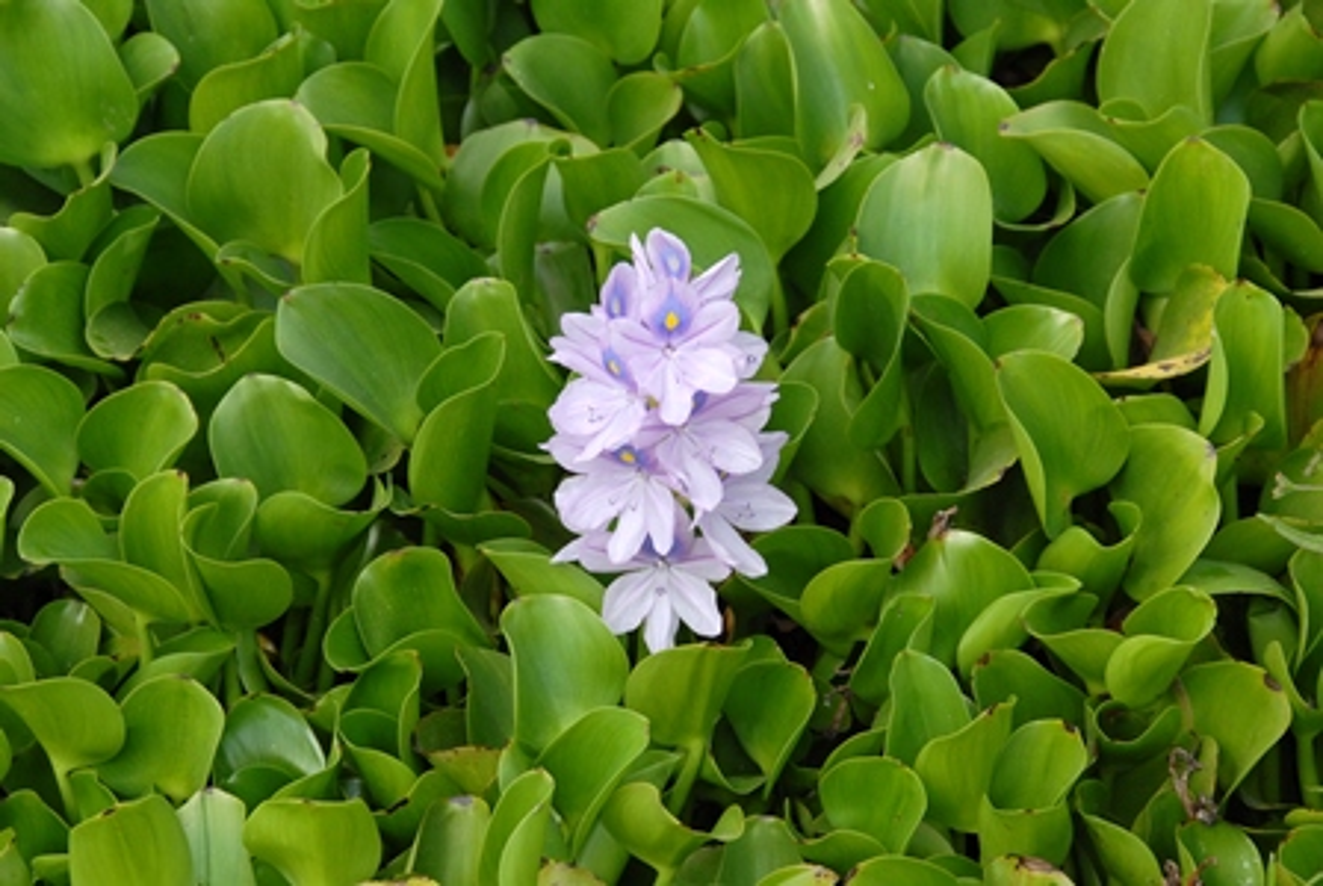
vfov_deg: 8.7
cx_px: 662
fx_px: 5796
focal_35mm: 158
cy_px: 443
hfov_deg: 13.0
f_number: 8
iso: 400
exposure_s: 1/250
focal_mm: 105
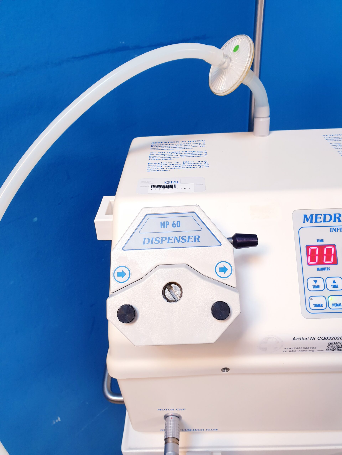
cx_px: 171
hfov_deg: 53.1
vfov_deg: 67.3
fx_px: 343
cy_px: 228
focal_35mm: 26
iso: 125
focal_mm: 4.3
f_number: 2.4
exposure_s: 1/50
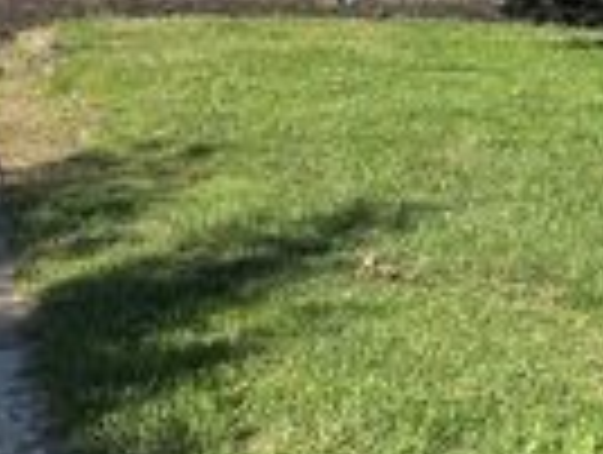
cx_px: -86
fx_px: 1693
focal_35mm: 97
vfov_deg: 14.3
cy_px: -214
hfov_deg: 19.2
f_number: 1.5
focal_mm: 5.7
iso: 50
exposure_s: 1/3257
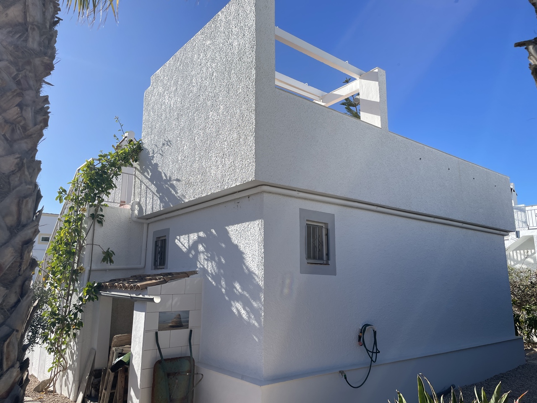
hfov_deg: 67.3
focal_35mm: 26
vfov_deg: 53.1
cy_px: 202
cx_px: 268
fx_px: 403
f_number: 1.6
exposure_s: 1/3861
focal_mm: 4.2
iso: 32
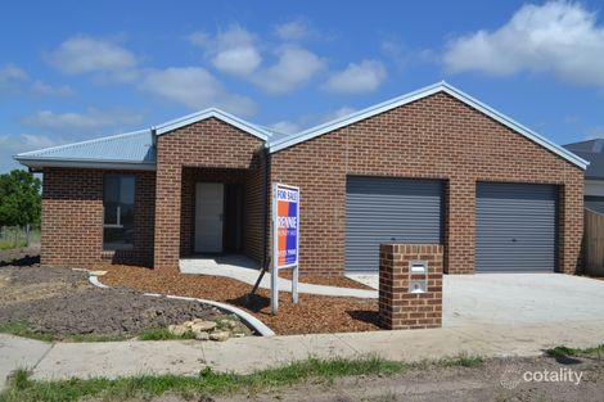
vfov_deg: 39.9
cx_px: 302
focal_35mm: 33
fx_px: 553
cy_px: 201
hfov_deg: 57.2
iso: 100
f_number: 9
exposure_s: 1/320
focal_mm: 22
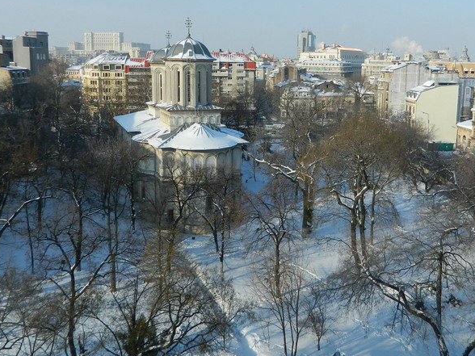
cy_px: 122
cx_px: 287
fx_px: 467
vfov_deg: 41.3
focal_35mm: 34
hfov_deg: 53.5
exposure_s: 1/125
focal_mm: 4.5
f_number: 8.7
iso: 80
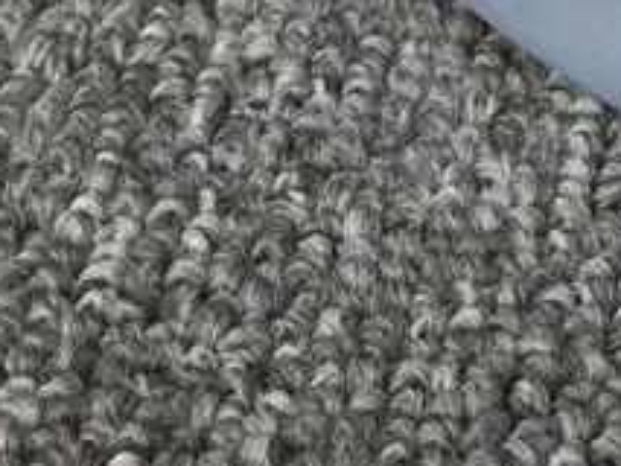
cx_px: 1181
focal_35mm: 131
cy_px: -511
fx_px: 2351
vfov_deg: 10.3
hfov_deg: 13.3
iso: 25
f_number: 2.4
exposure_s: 1/201
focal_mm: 3.3
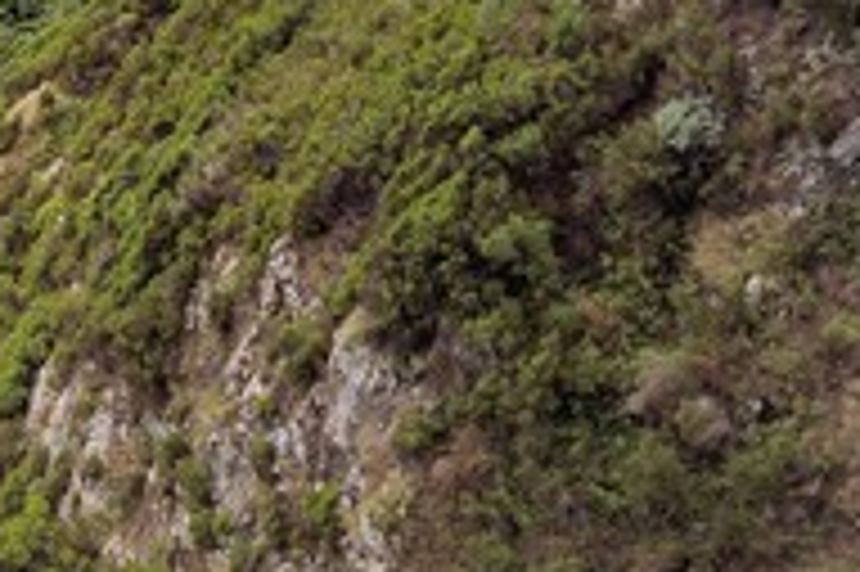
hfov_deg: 28.2
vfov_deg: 20.0
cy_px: 18
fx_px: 1575
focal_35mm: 66
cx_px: -47
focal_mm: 30
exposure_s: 1/250
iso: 400
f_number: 11
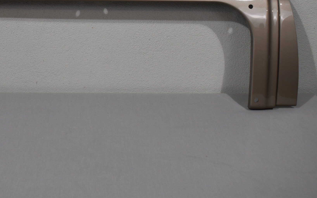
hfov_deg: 33.6
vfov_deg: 21.4
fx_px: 517
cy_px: 34
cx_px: 93
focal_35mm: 60
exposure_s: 1/125
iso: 250
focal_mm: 25
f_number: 5.6
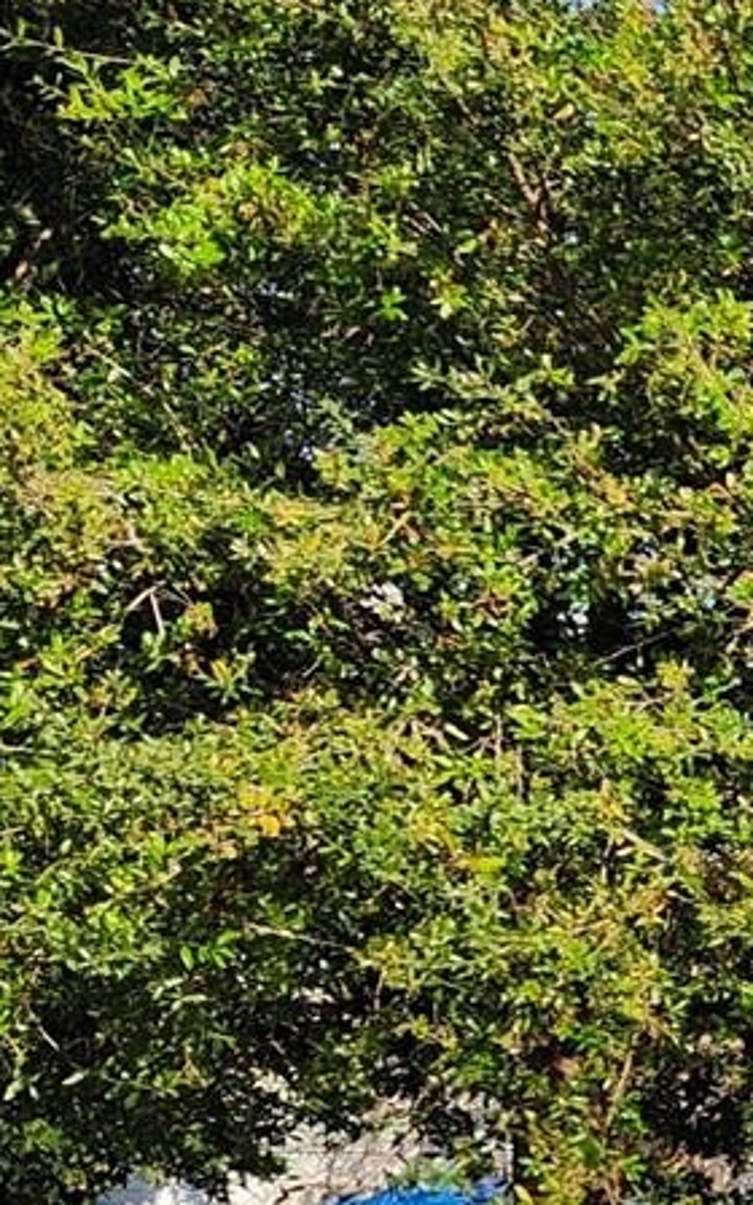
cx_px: 2083
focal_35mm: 87
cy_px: 1271
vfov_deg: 22.7
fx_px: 2857
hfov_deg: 11.1
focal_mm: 5.54
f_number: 1.8
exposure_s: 1/1000
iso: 25
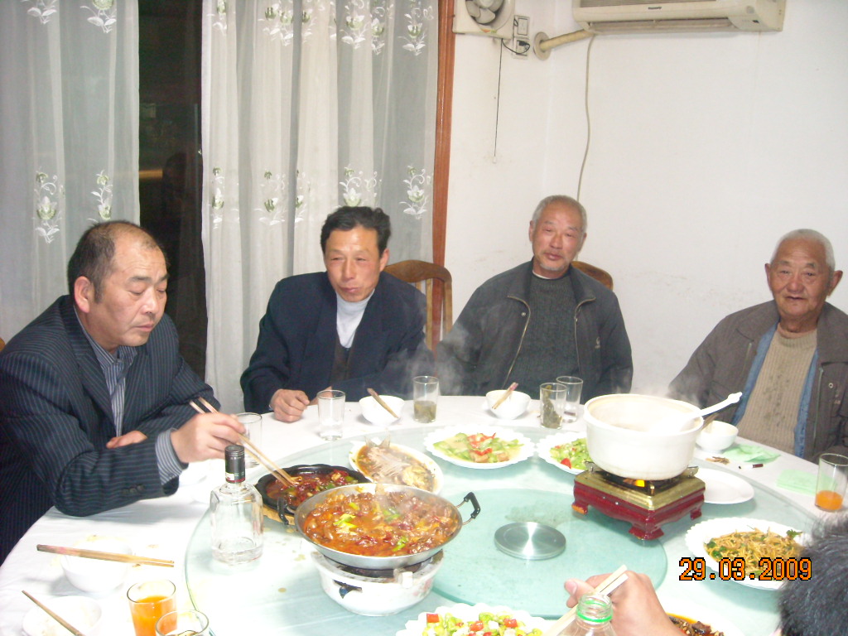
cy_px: 318
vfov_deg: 40.7
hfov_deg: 52.6
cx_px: 424
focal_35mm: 35
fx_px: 857
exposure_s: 1/11
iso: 400
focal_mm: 5.7
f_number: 2.8
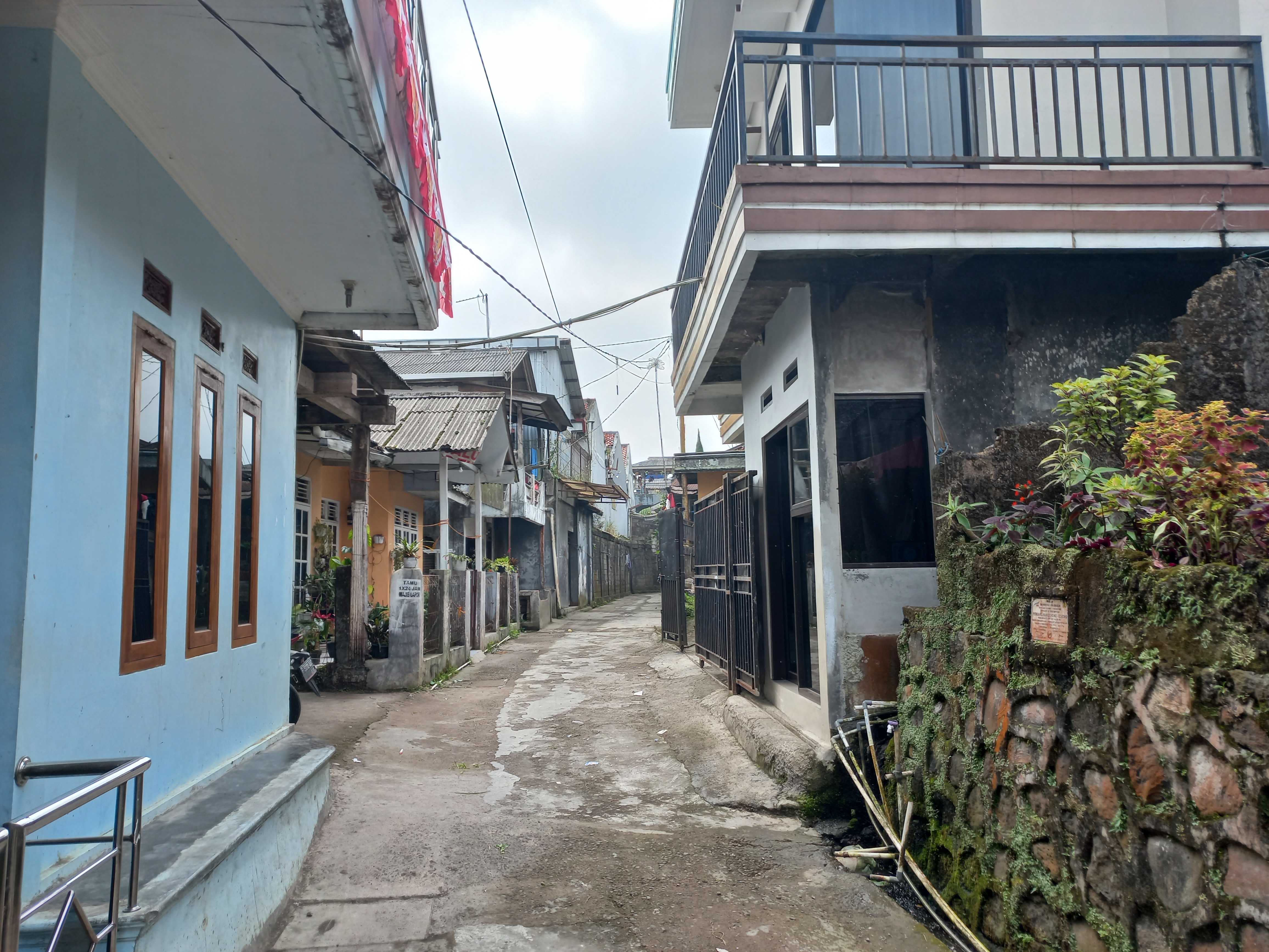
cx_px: 634
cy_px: 476
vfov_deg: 54.9
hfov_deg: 69.4
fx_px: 916
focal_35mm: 25
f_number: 1.8
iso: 25
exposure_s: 1/191
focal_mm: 4.6
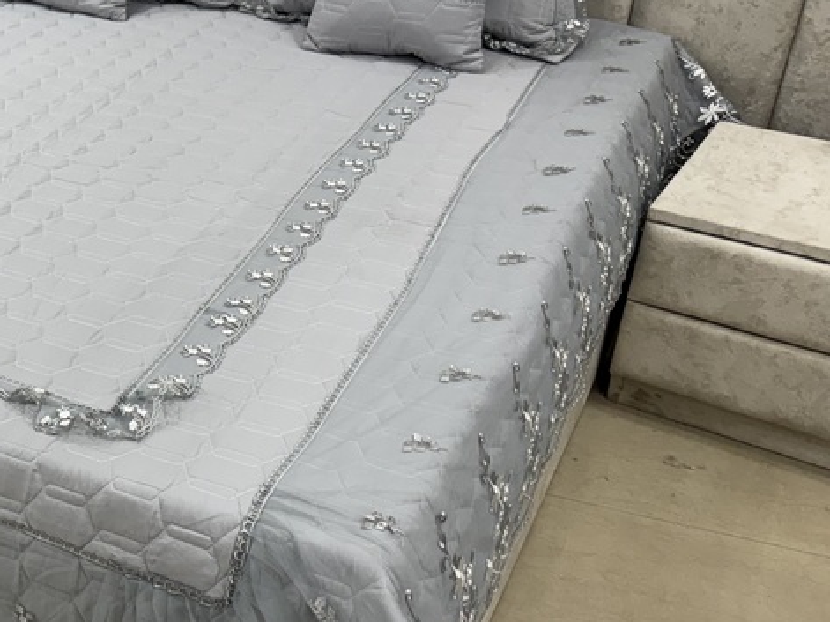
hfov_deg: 35.2
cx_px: 76
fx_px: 1223
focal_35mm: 51
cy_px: 344
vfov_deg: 28.5
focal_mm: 6.76
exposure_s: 1/100
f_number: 1.78
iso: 125
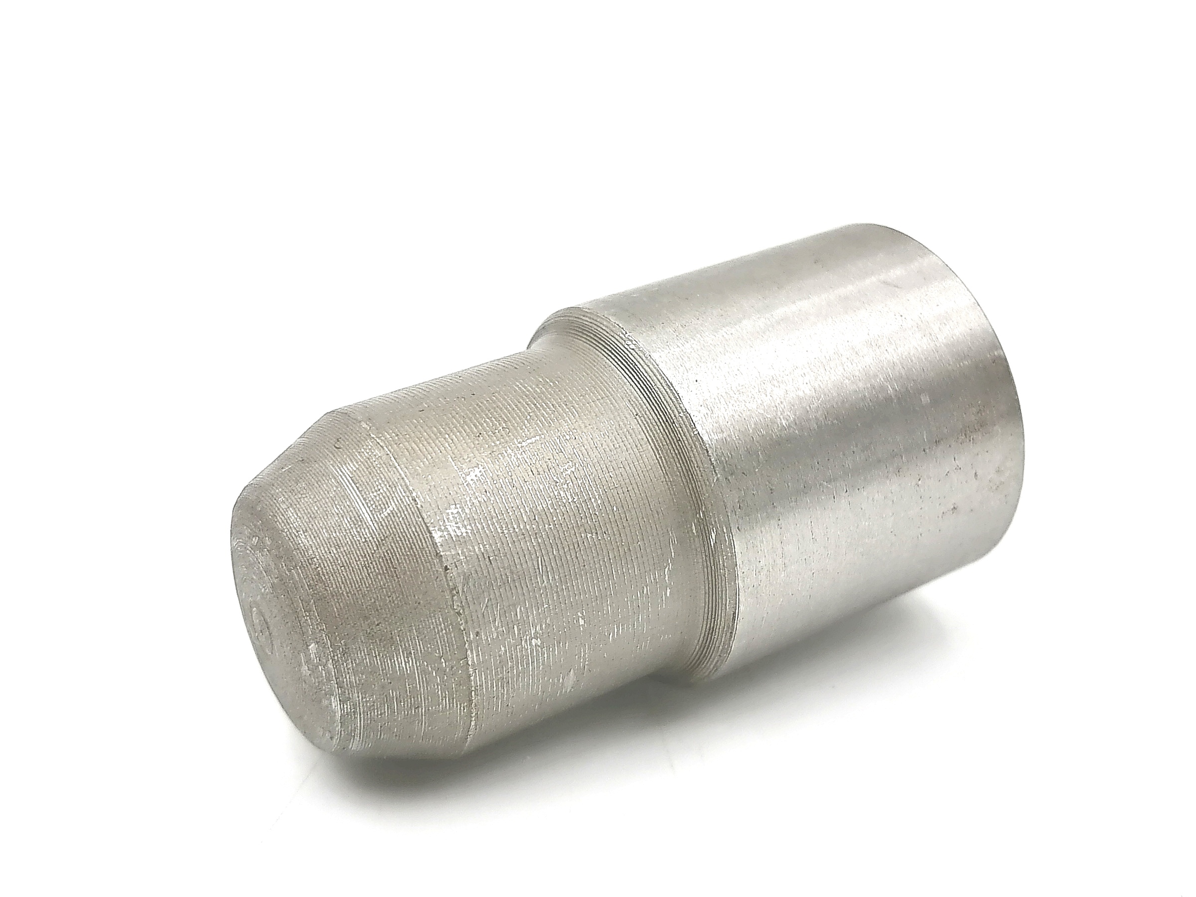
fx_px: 1555
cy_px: 364
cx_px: 654
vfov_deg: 32.1
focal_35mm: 45
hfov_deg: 42.0
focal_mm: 5.3
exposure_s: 1/191
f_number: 1.8
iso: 50
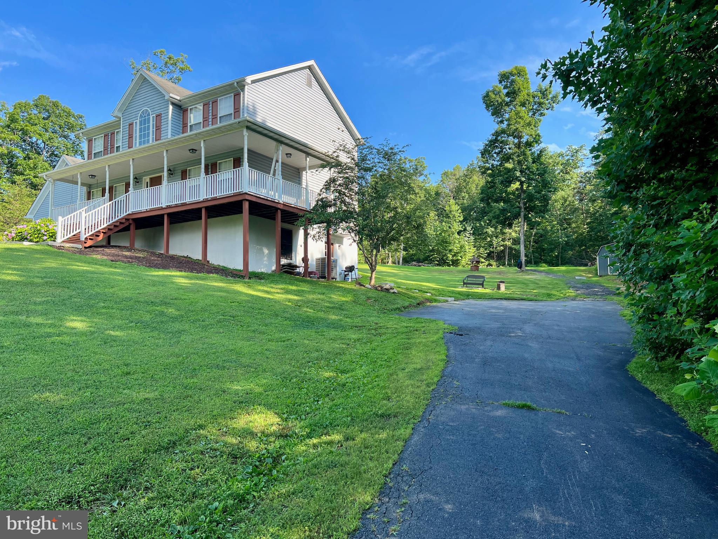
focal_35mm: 26
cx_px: 359
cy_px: 270
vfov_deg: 53.1
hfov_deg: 67.3
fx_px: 539
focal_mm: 5.7
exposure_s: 1/1395
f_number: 1.5
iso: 50
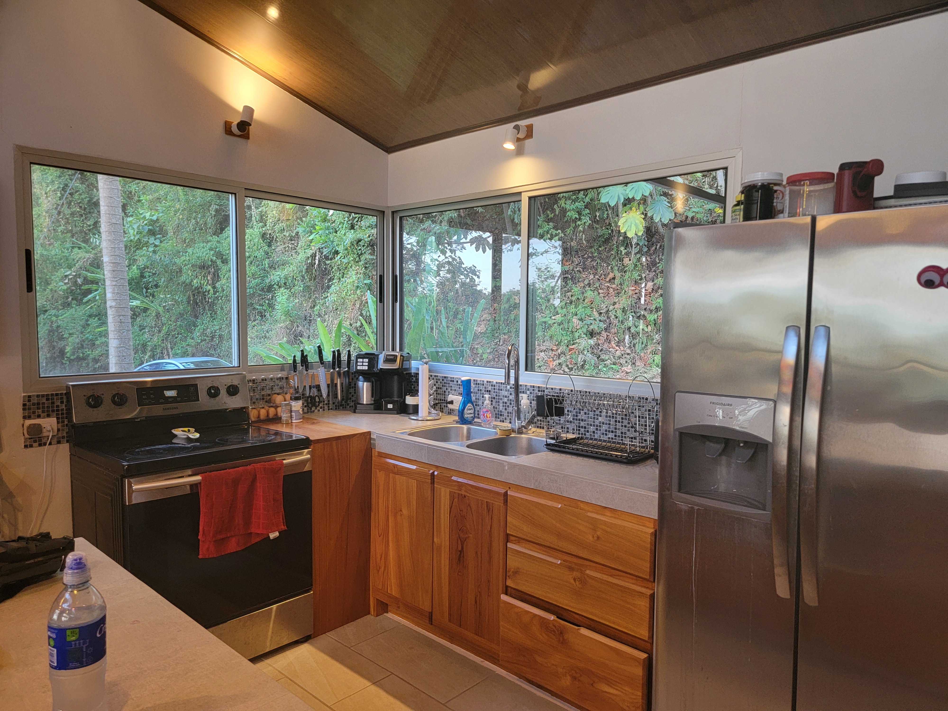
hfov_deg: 71.6
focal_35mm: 24
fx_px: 657
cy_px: 356
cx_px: 474
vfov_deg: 56.8
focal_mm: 6.7
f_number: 1.8
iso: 200
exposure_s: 1/60
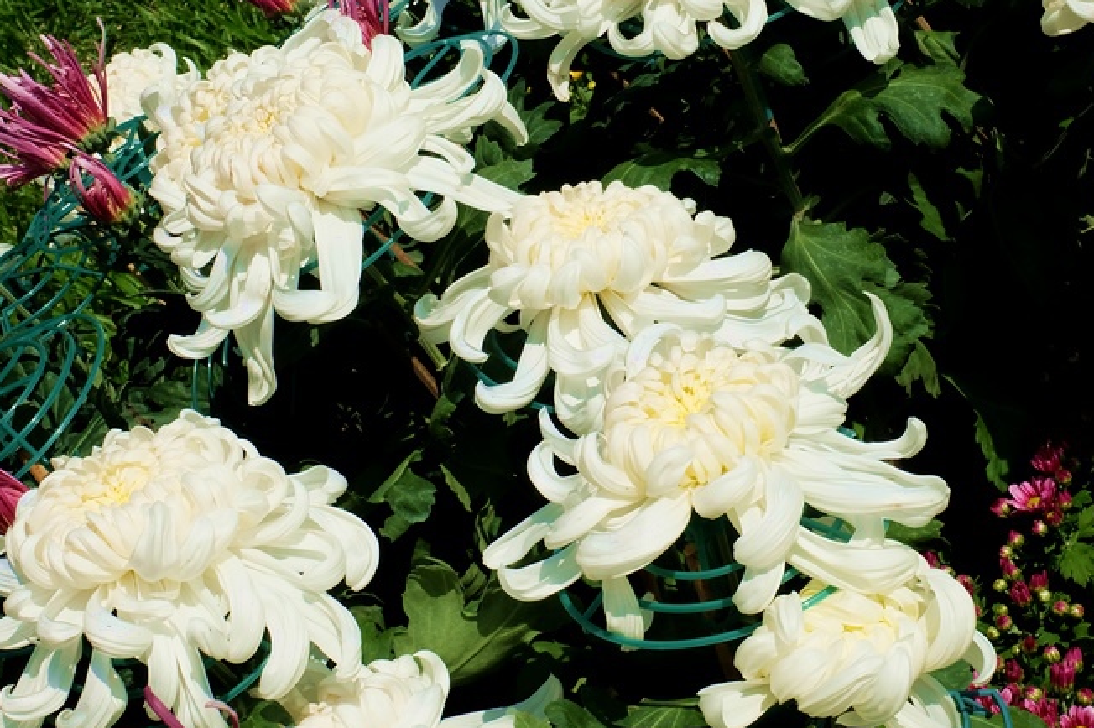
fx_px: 2339
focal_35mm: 77
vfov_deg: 17.7
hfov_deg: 26.3
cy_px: 374
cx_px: 553
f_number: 18
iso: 800
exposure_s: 1/750
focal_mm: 32.5
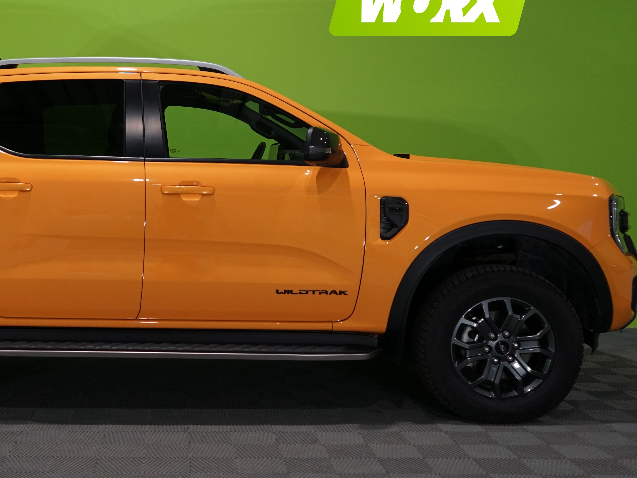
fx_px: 865
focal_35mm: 47
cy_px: 212
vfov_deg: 30.9
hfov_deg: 39.0
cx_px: 135
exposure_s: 1/160
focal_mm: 30
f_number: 4
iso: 800
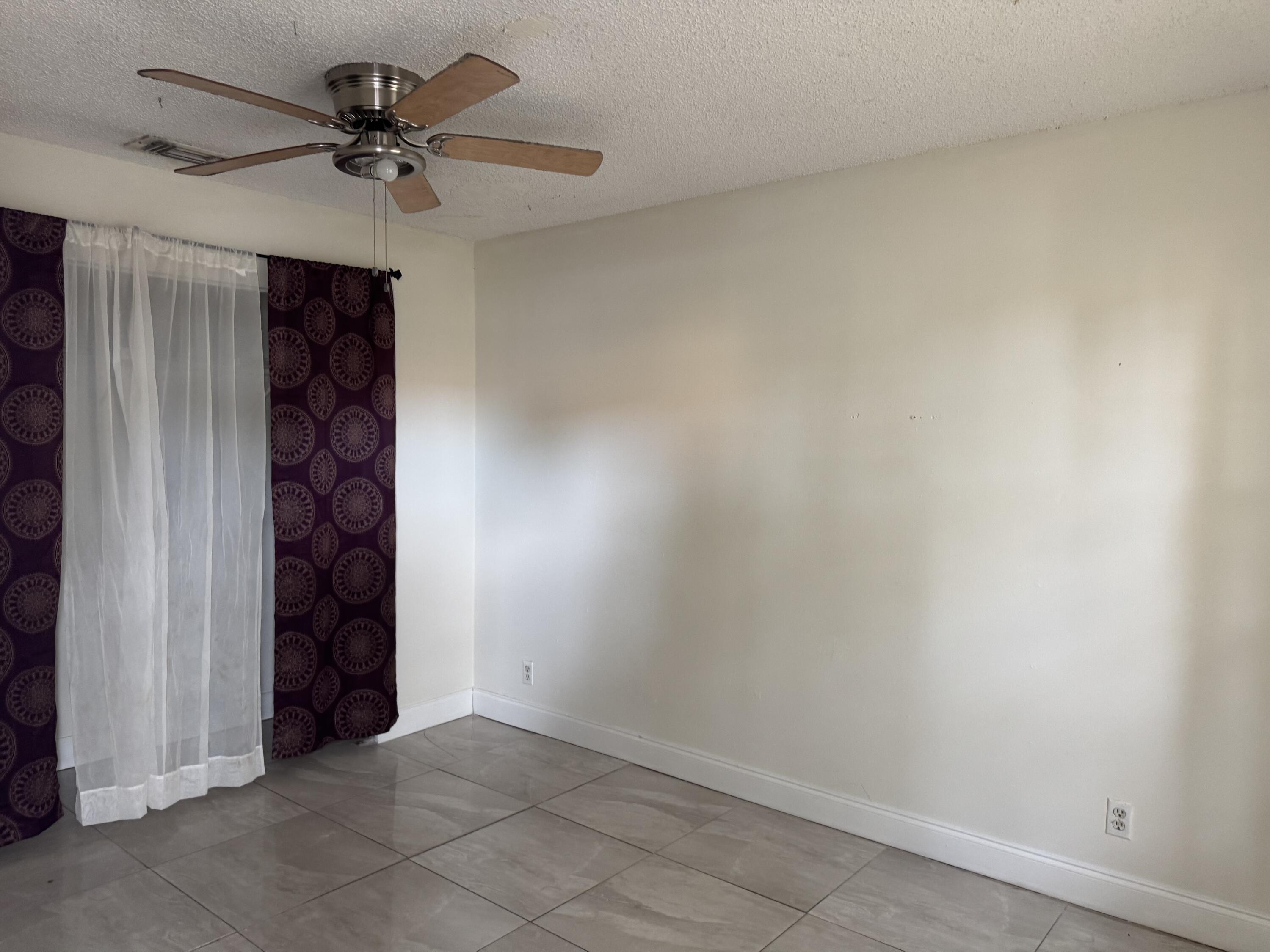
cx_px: 635
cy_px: 476
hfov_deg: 71.6
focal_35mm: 24
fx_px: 881
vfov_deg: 56.8
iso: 250
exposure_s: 1/60
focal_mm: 6.76
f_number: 1.78
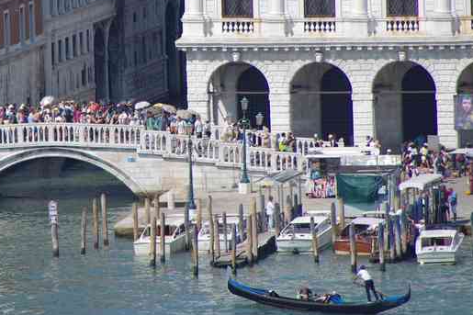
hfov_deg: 2.8
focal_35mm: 728
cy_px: 41
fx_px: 9562
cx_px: 106
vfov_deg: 1.9
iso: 400
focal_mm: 250
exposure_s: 1/320
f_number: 10
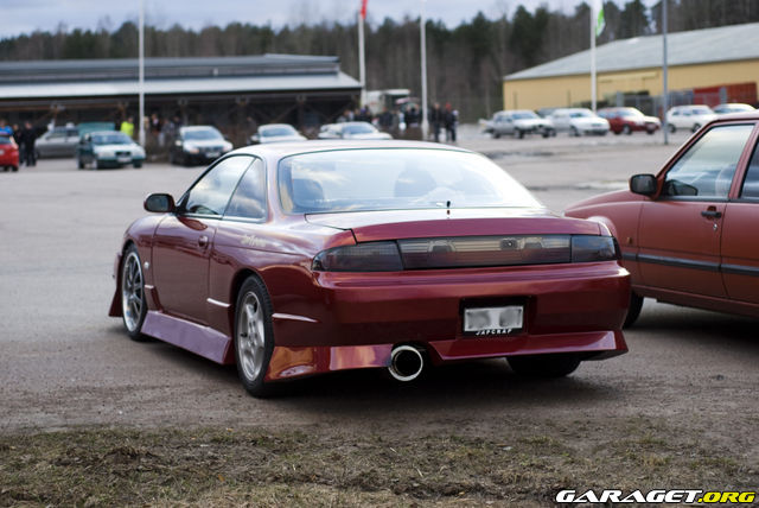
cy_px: 254
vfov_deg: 18.2
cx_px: 380
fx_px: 1583
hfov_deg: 27.0
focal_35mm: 75
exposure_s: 1/250
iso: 200
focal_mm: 50
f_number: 2.5
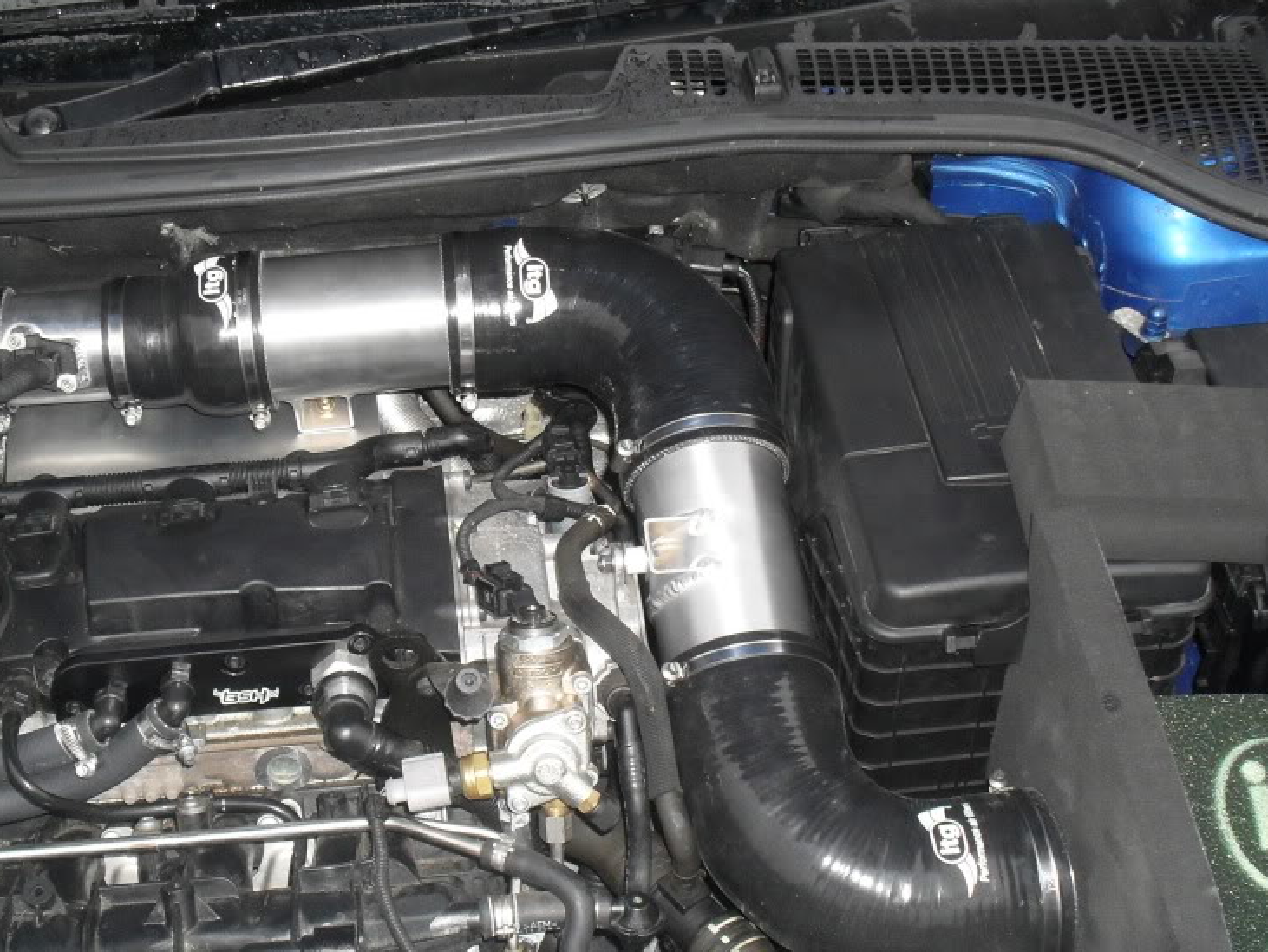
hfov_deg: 38.9
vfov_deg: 29.6
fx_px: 1796
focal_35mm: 49
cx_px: 600
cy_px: 591
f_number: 3.2
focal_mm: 6.3
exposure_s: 1/45
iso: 200
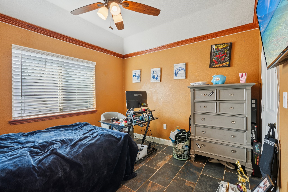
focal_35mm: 16
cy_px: 96
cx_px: 144
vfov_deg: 73.7
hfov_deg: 96.7
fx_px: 128
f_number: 8
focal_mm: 16
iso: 400
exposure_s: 1/15
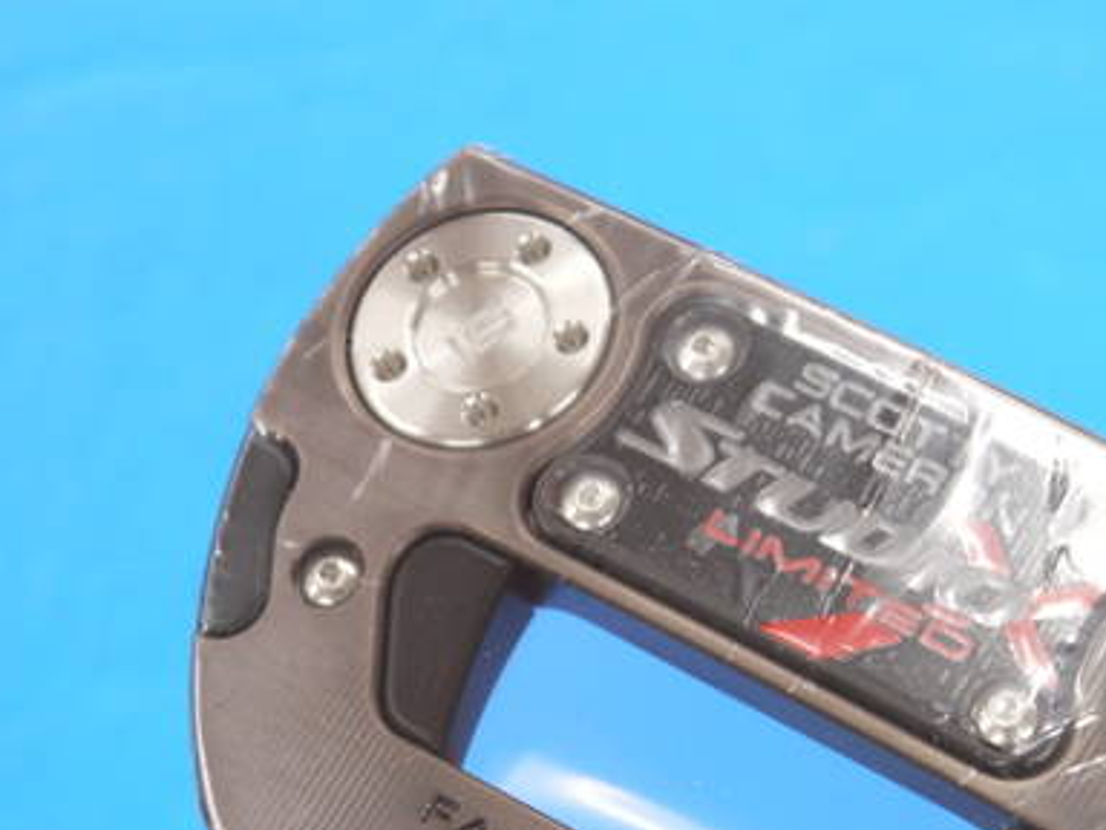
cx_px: 806
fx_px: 4473
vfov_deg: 10.6
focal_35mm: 140
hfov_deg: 14.1
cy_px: 666
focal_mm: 42
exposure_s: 1/80
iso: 800
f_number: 5.6
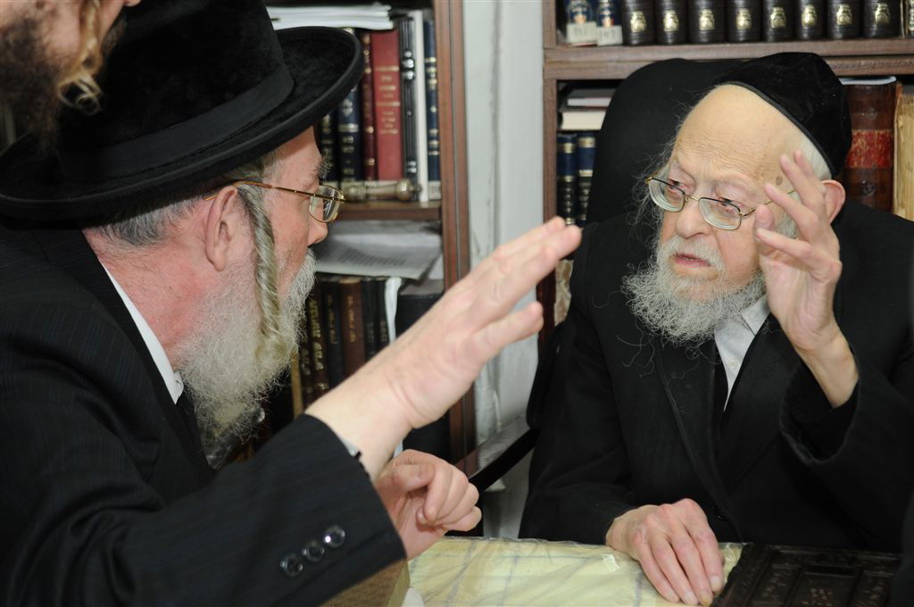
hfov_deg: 24.6
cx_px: 457
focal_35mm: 82
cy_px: 304
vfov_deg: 16.5
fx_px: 2092
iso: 320
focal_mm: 55
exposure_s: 1/100
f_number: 4.5
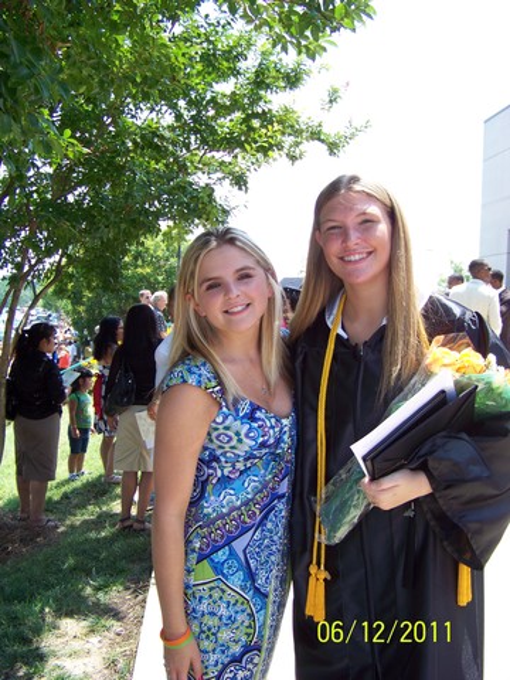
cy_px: 340
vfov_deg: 51.4
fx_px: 707
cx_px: 255
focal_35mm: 36
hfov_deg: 39.7
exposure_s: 1/320
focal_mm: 5.85
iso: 65
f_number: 2.8
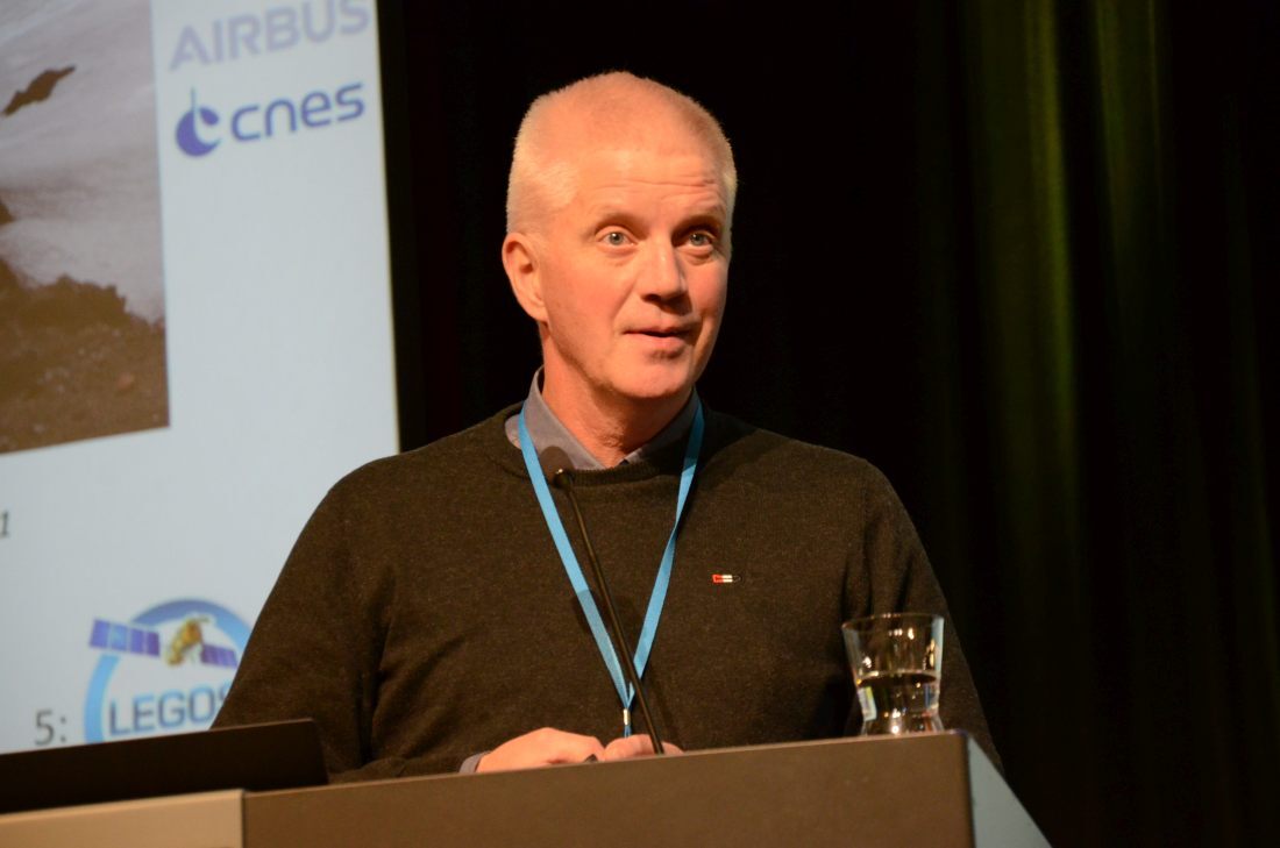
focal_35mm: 158
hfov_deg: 13.1
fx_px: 5589
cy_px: 424
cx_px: 640
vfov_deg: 8.7
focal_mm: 105
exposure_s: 1/80
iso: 2500
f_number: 5.6
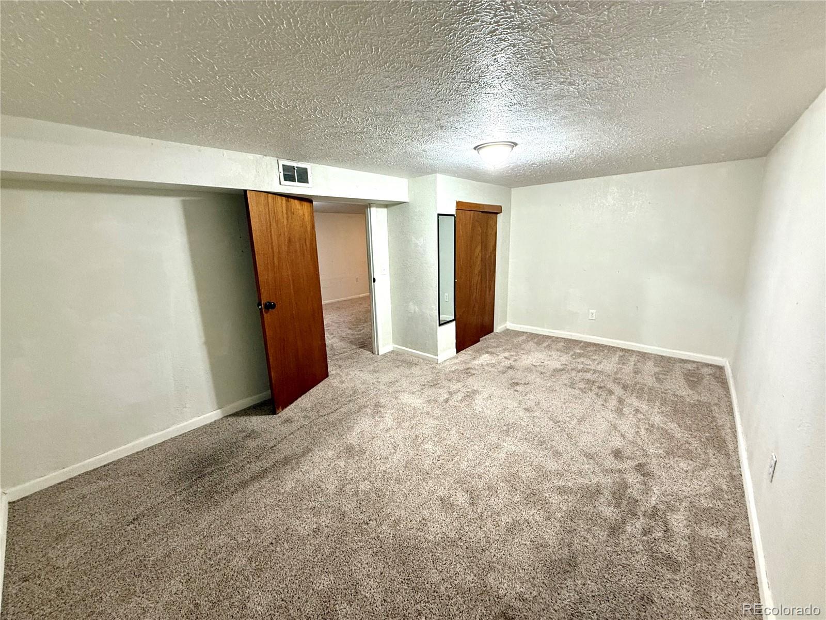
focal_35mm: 14
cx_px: 413
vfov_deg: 85.7
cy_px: 310
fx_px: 334
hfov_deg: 102.1
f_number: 2.2
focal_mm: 2.22
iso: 320
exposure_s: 1/60
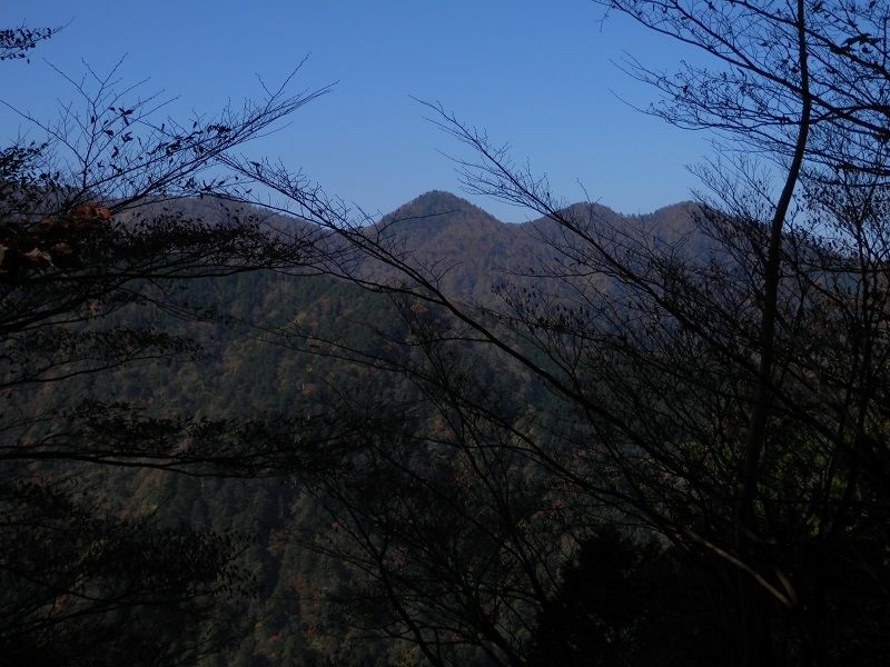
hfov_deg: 38.9
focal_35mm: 49
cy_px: 334
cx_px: 445
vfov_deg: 29.7
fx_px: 1260
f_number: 11.2
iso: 80
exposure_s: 1/160
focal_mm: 8.9
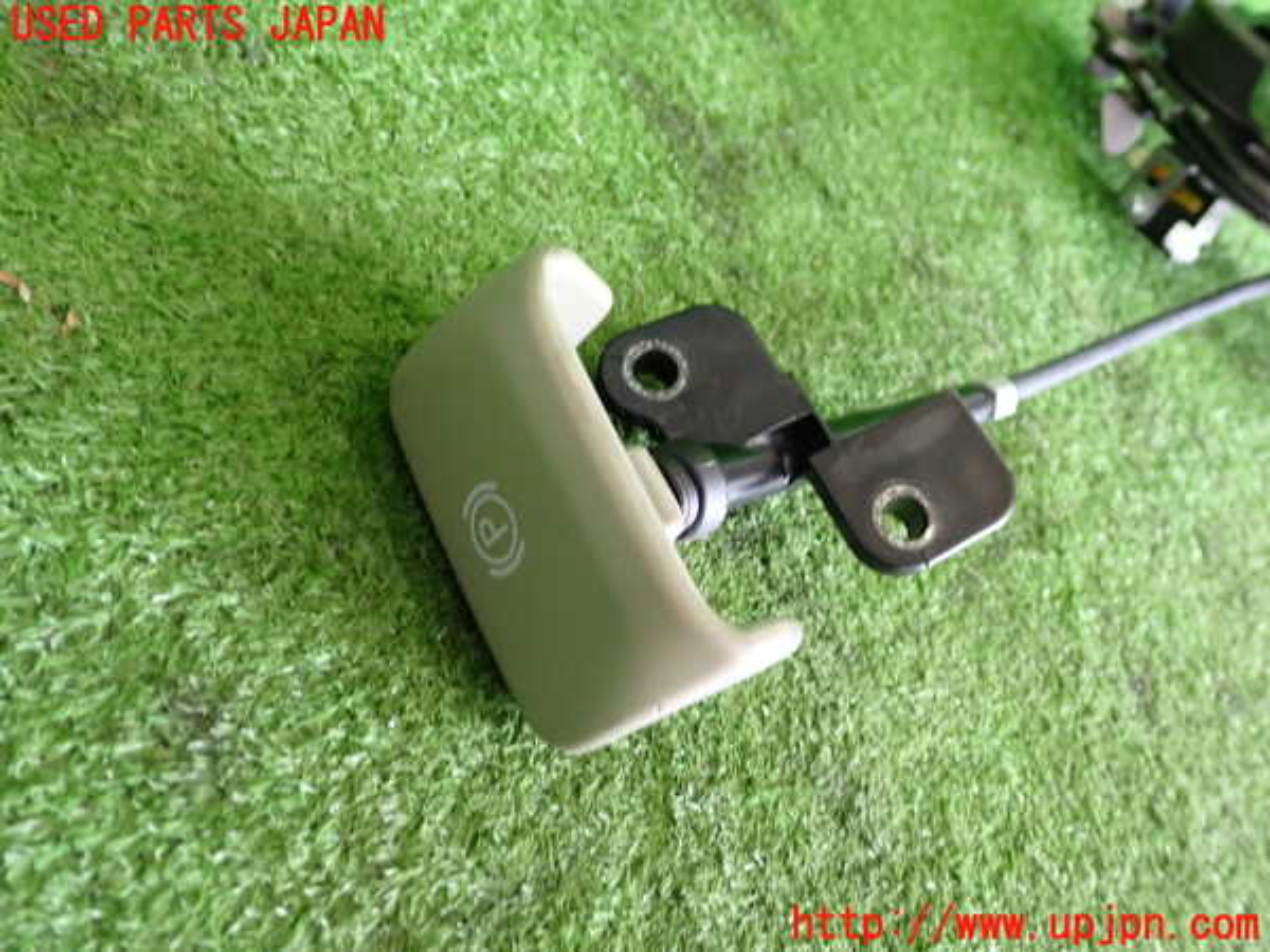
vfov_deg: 44.2
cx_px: 635
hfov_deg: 56.8
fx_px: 1174
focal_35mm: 32
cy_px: 476
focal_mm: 5.79
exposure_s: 1/30
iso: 320
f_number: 2.4
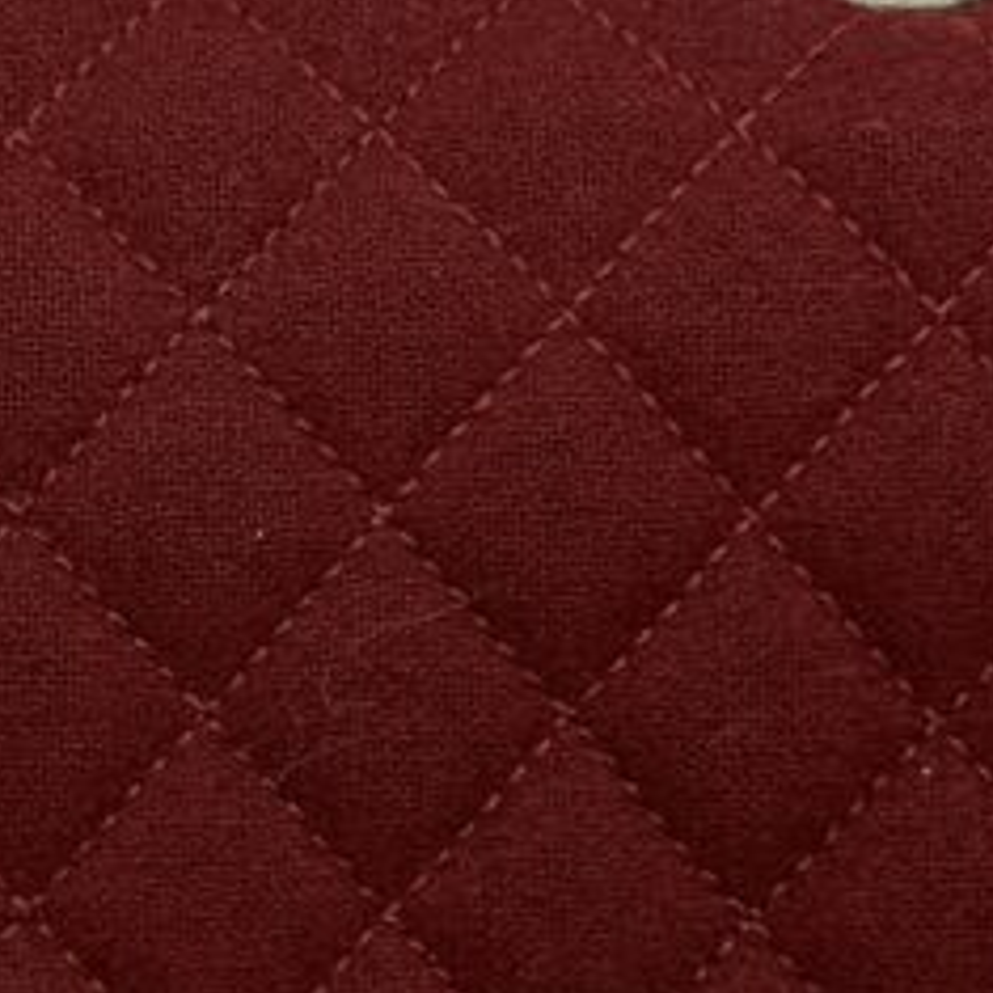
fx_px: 3245
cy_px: 537
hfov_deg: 17.1
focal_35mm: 100
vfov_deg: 17.4
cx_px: 68
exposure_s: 1/104
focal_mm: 4.25
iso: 25
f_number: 1.8
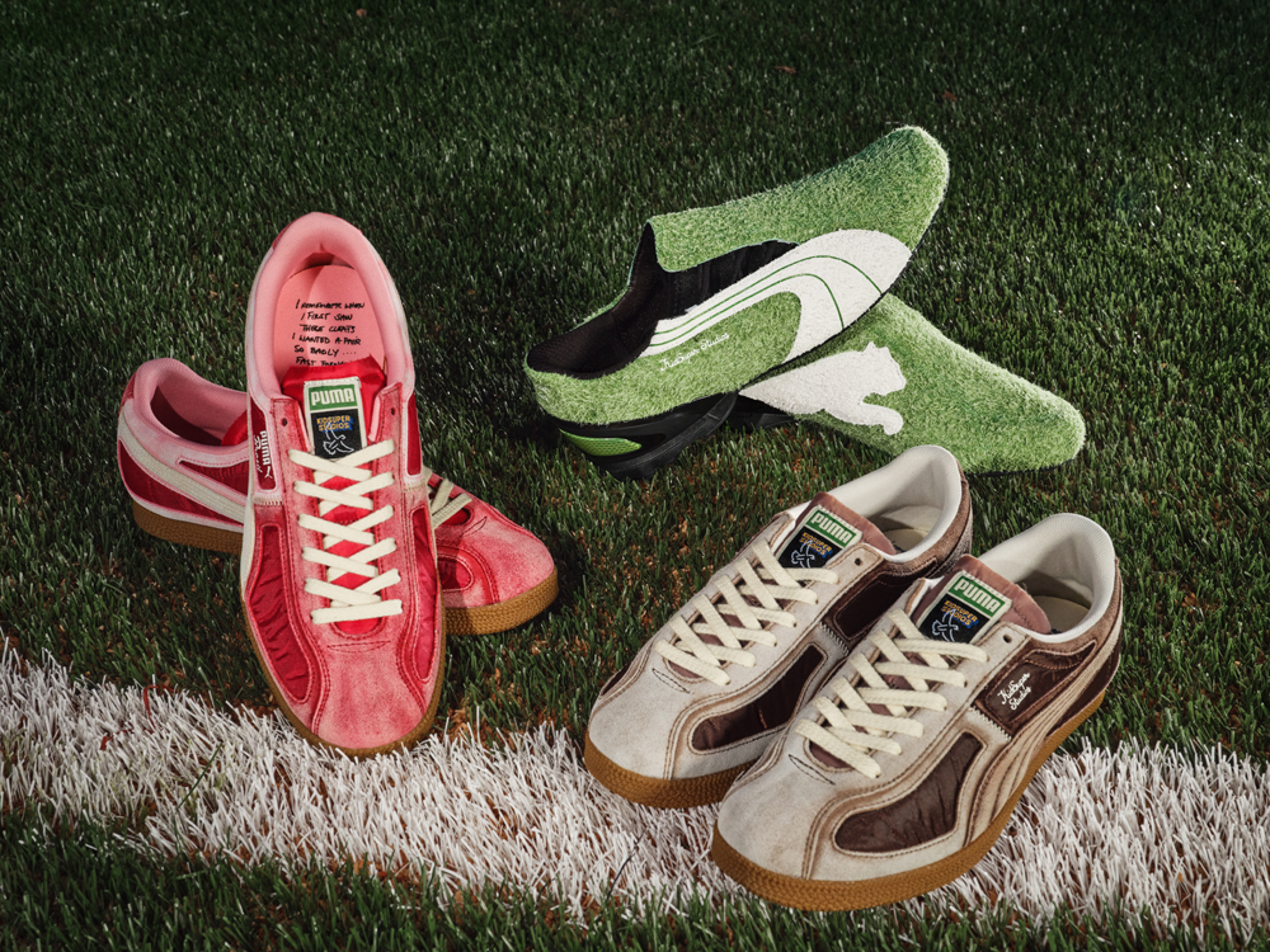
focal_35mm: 44
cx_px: 635
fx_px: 1614
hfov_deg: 42.9
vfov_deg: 32.9
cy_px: 476
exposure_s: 1/30
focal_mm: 55.2
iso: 800
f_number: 16
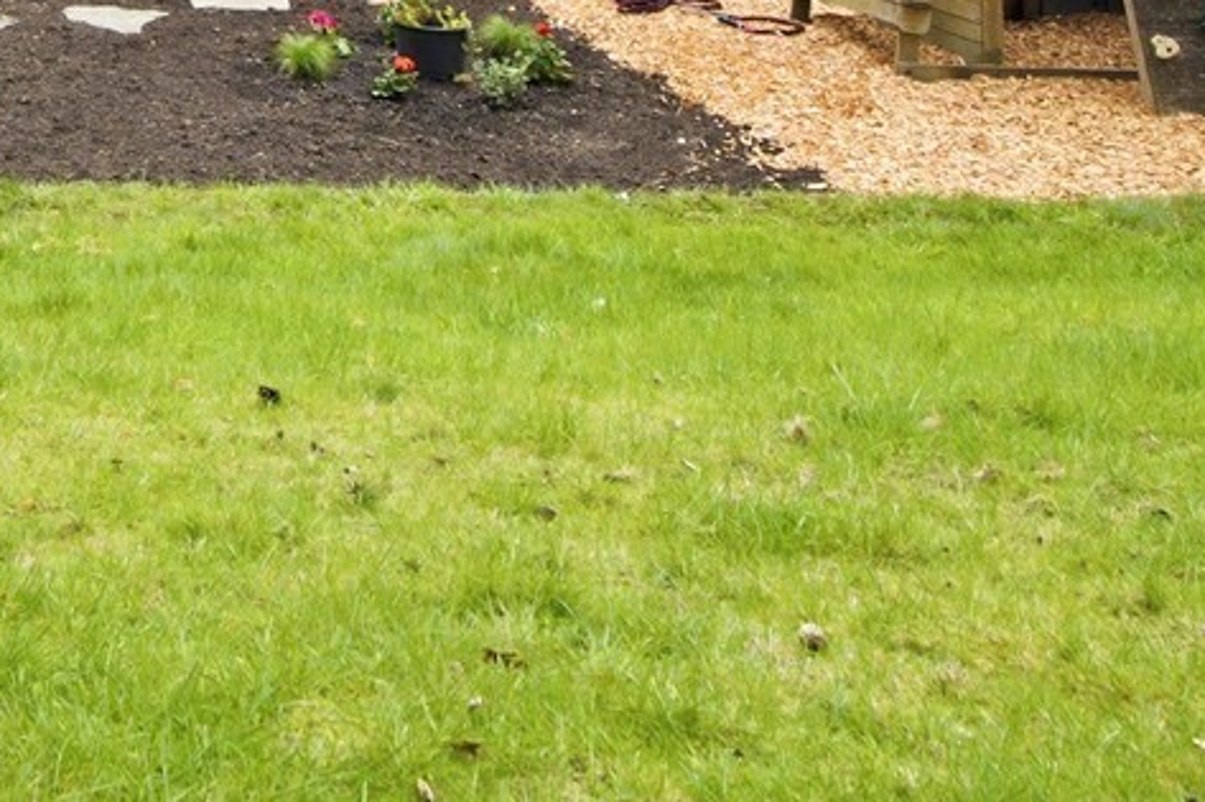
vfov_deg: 18.9
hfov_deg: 29.7
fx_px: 2041
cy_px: -485
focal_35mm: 61
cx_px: -111
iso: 400
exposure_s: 1/40
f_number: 9
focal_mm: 17
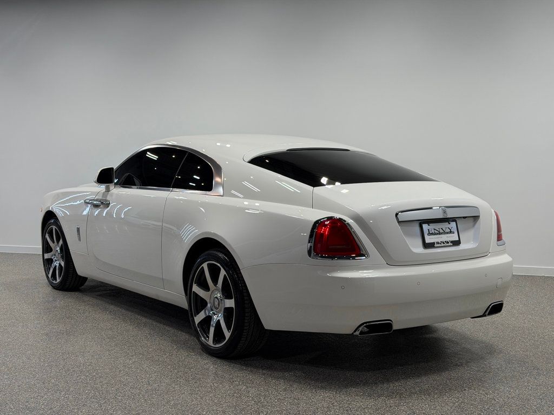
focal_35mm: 48
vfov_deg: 30.3
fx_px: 768
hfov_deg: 39.7
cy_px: 208
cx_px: 277
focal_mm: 6.76
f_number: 1.78
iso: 64
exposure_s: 1/466
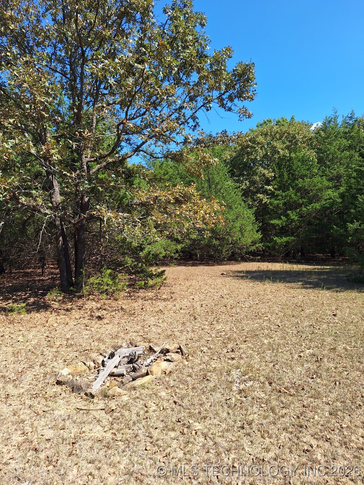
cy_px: 242
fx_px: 322
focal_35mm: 23
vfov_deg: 73.9
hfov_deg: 58.9
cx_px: 182
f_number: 1.8
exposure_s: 1/1667
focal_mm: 5.54
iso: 40
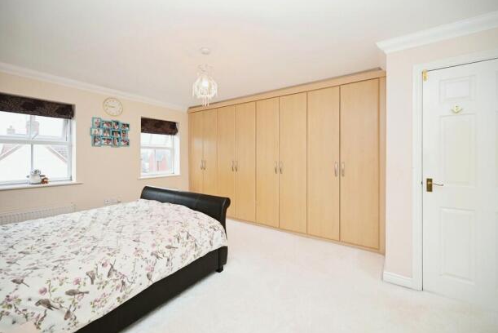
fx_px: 208
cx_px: 240
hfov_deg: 100.3
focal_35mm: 15
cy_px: 163
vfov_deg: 77.4
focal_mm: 14
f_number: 4
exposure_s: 1/60
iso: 800
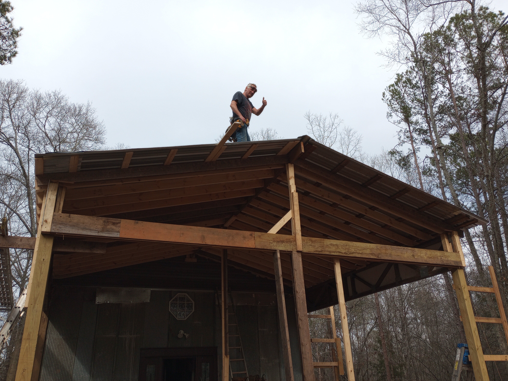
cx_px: 257
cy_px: 184
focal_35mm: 29
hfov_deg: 61.7
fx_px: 426
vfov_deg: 48.2
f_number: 1.8
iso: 111
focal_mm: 4.27
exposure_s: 1/296
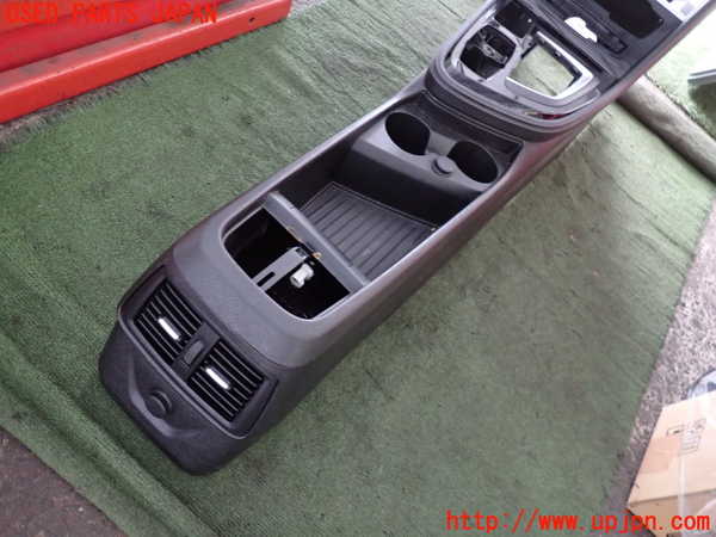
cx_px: 358
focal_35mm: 25
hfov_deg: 69.4
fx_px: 517
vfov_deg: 54.9
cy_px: 268
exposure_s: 1/30
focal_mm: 4.5
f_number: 2
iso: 500
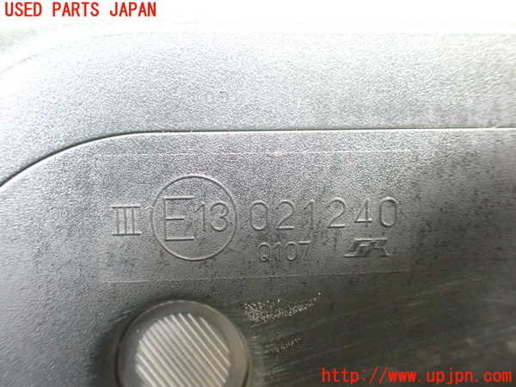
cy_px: 194
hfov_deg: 60.0
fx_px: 447
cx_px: 258
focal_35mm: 30
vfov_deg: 46.8
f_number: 2.3
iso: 800
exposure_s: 1/80
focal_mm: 5.4
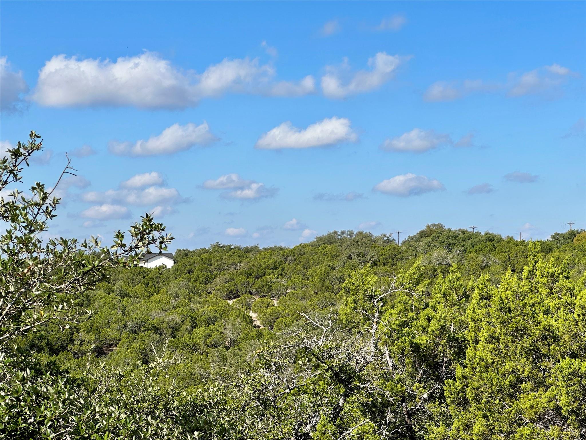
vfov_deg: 19.1
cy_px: 220
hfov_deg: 25.3
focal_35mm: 77
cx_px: 293
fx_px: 1304
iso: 32
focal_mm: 9
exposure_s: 1/927
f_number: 2.8
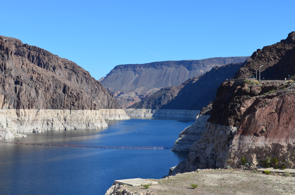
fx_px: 466
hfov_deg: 35.1
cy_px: 98
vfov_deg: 23.7
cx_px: 148
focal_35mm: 57
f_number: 11
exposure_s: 1/125
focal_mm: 38
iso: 100
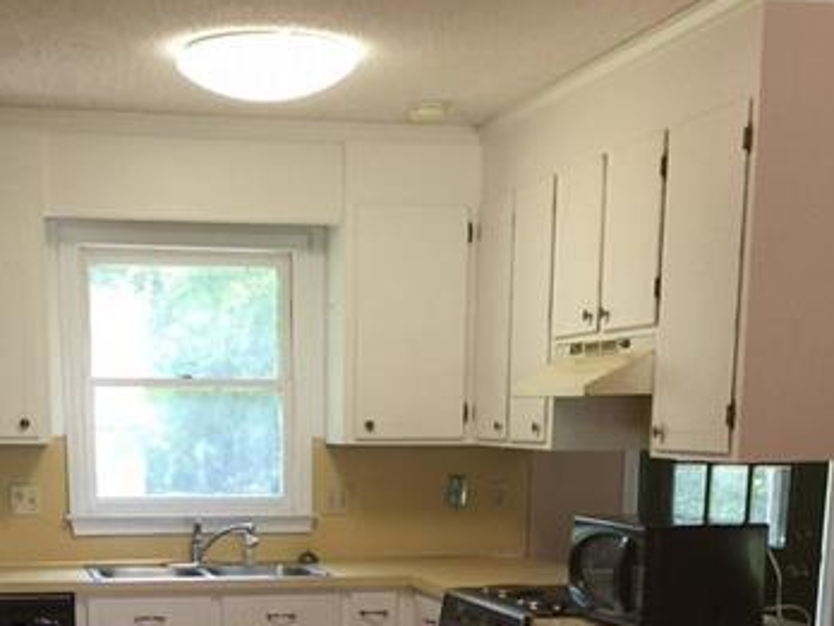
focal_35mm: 64
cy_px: 818
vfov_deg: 20.8
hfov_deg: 30.1
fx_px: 1542
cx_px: 307
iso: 32
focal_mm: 4.15
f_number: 2.2
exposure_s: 1/30
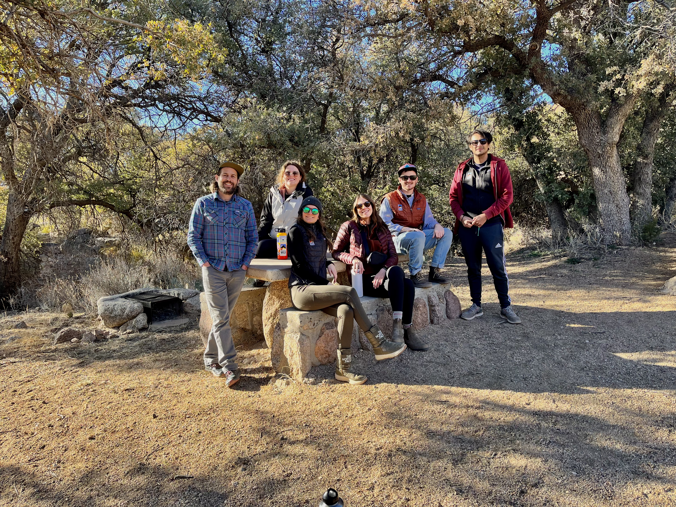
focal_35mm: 26
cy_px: 254
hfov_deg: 67.3
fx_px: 508
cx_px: 338
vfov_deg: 53.1
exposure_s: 1/339
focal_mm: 5.1
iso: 50
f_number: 1.6
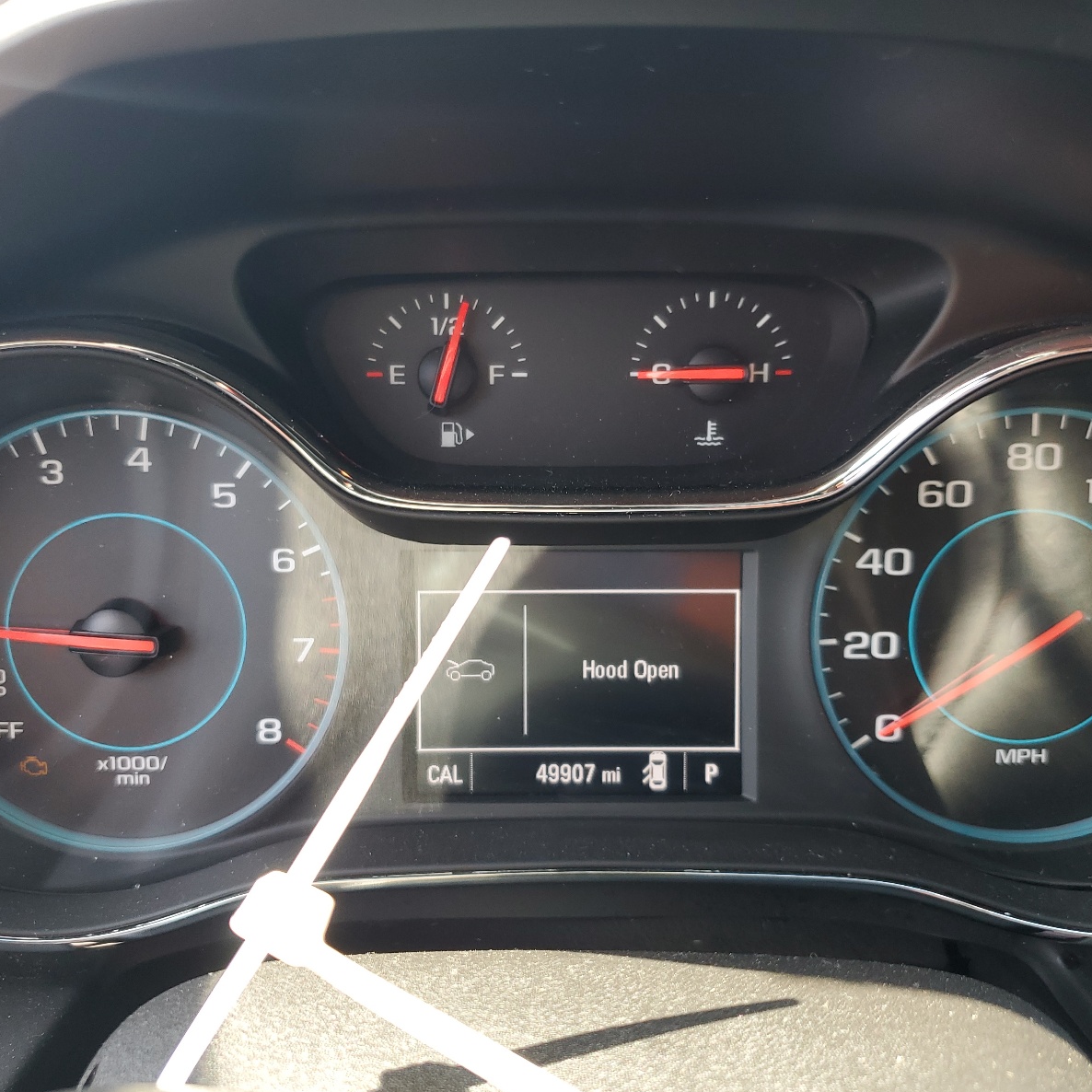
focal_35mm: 31
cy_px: 552
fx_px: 1106
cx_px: 538
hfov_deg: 52.5
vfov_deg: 52.5
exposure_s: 1/120
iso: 54
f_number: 1.5
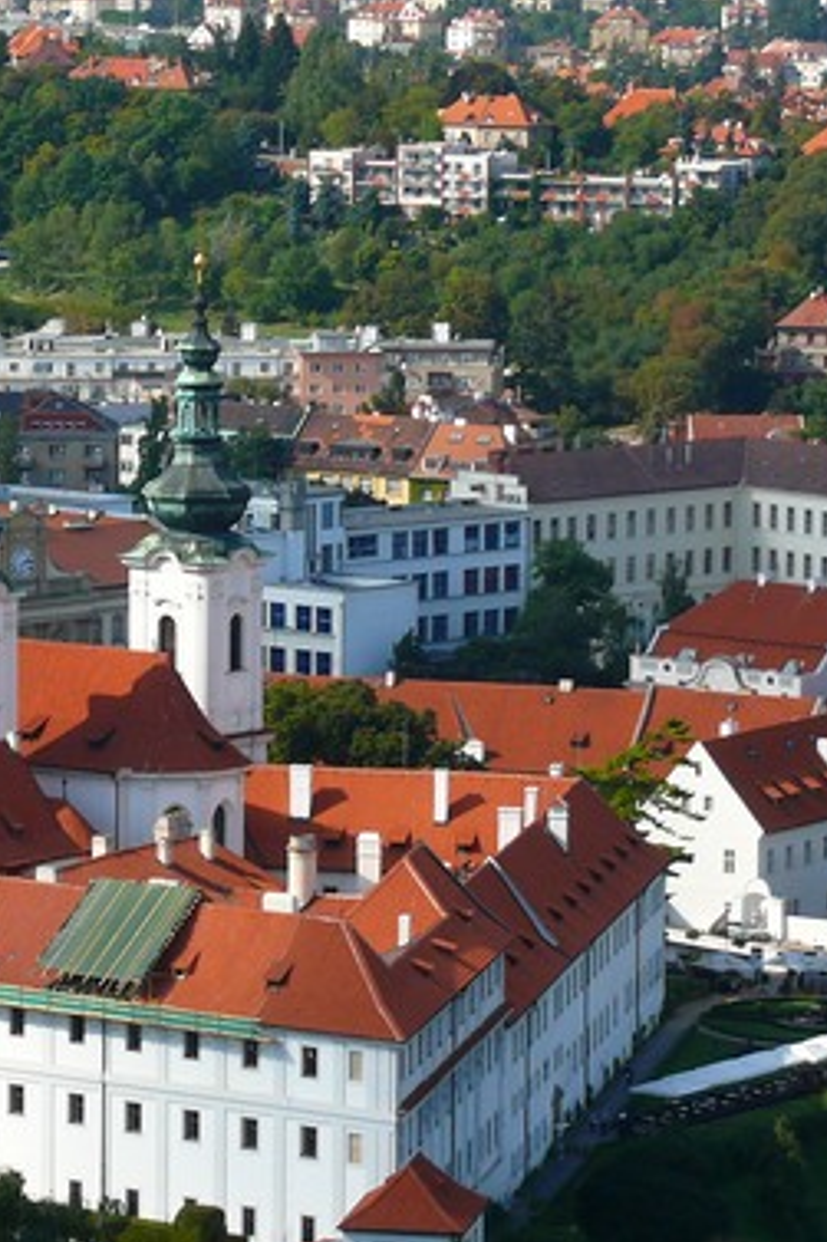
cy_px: 665
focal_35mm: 209
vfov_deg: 9.8
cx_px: 112
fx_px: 7208
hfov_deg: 6.6
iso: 100
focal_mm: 21.3
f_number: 4
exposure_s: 1/200
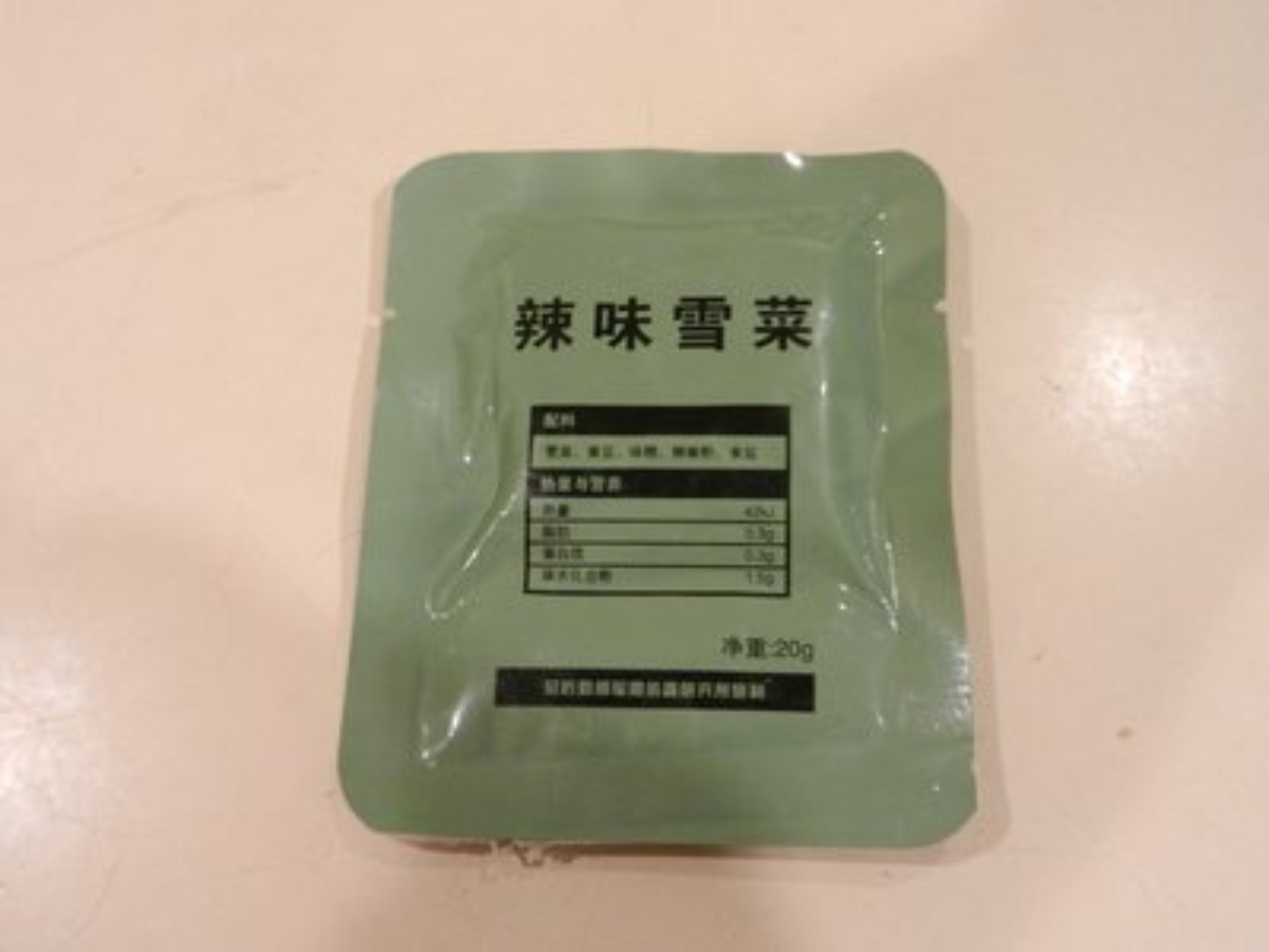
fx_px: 1393
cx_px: 634
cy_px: 476
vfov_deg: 37.7
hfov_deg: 49.0
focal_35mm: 38
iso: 640
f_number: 4
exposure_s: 1/25
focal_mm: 6.9
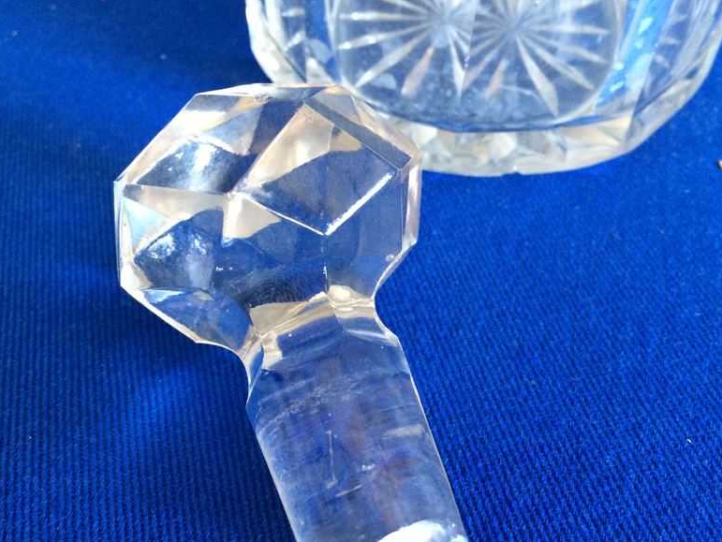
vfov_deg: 40.7
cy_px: 287
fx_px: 730
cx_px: 337
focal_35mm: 35
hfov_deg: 52.6
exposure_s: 1/30
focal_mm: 4.12
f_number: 2.2
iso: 125
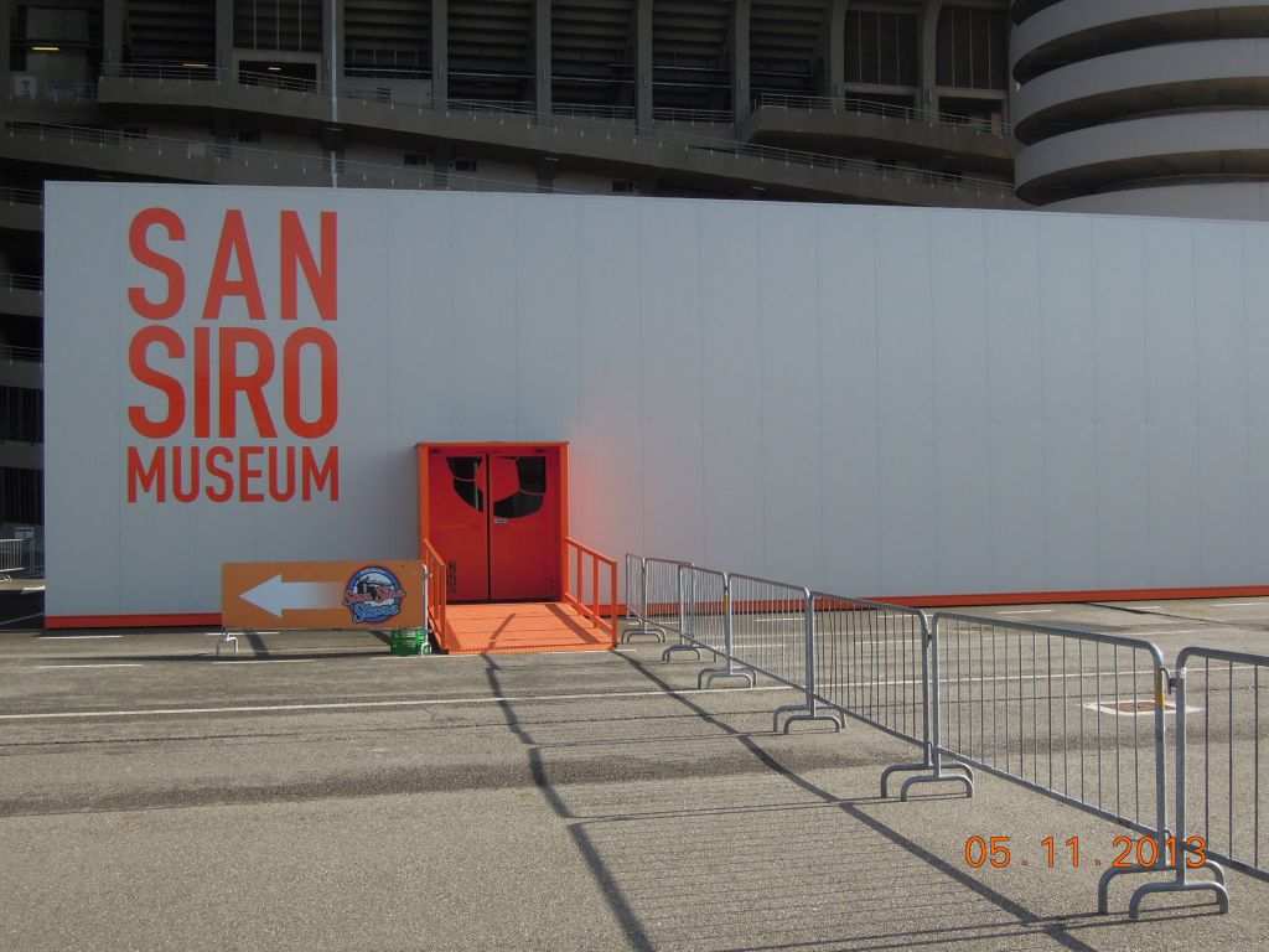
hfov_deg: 46.8
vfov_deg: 36.0
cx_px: 634
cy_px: 476
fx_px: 1466
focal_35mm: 40
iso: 160
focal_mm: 7.2
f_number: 3.3
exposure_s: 1/1250
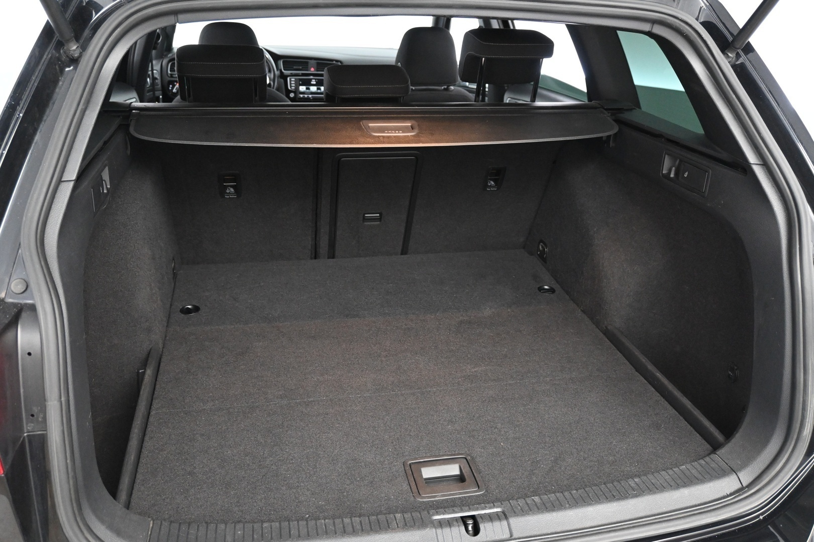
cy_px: 271
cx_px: 407
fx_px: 695
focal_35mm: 31
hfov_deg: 60.7
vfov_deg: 42.6
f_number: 3.8
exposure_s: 1/30
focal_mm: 20.5
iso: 2800
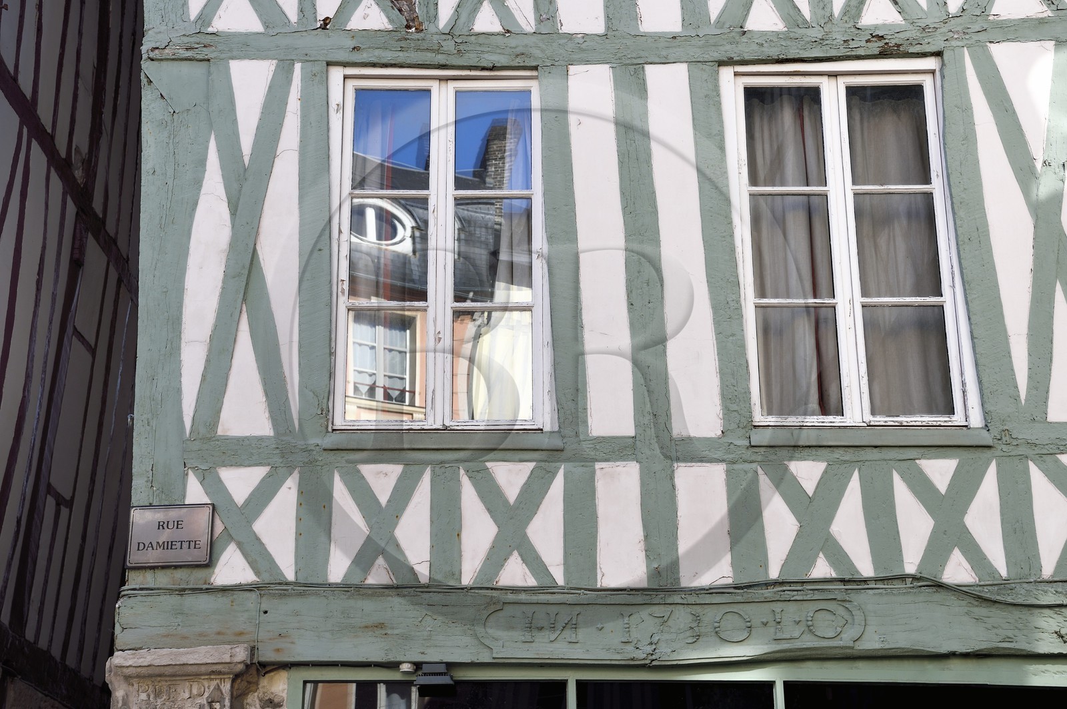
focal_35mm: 56
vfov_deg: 24.2
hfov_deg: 35.7
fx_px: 1658
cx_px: 534
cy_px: 354
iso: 200
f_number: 8
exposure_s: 1/250
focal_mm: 56
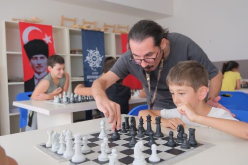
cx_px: 124
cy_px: 82
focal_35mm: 32
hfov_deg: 58.7
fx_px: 220
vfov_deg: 41.1
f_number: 3.2
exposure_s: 1/1400
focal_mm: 21.3
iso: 5000
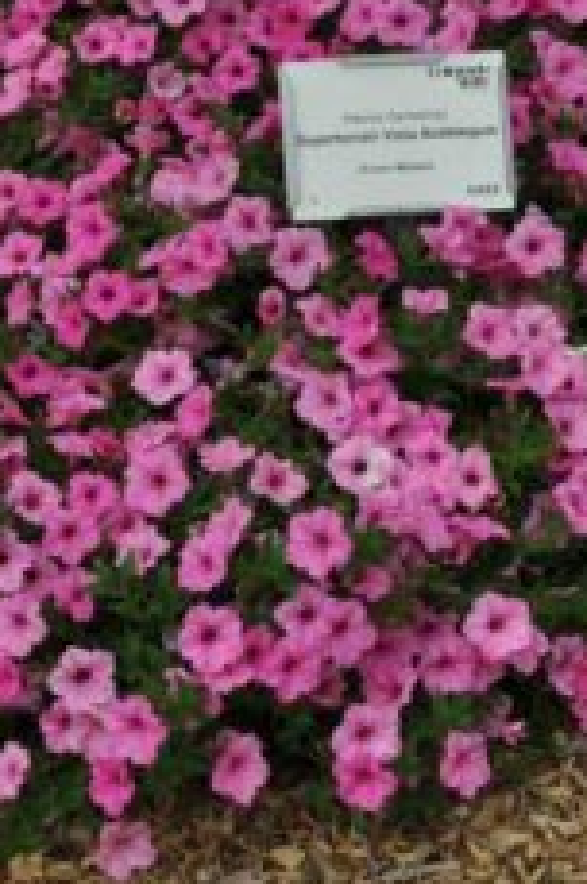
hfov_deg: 13.9
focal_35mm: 98
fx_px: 2404
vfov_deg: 20.5
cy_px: 108
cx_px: 303
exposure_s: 1/250
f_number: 8
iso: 200
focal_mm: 26
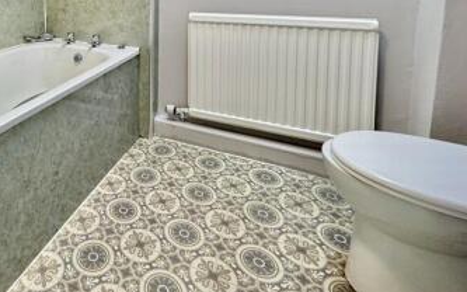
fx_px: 331
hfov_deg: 64.1
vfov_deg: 41.6
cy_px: 2
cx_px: 92
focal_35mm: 26
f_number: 2.2
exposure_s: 1/50
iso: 200
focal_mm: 2.22
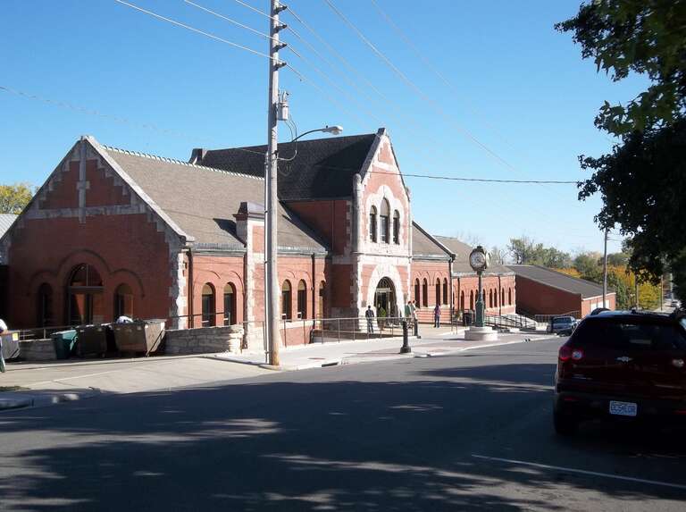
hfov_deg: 50.2
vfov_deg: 38.5
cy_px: 256
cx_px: 343
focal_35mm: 37
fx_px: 732
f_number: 4
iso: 80
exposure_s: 1/500
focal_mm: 6.6
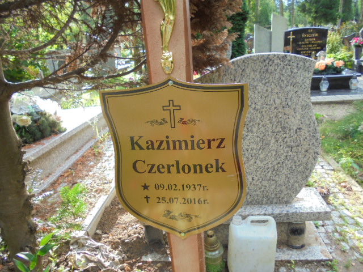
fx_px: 273
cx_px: 182
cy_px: 136
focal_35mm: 26
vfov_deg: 53.1
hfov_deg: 67.3
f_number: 3.5
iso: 100
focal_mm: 4.6
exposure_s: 1/50
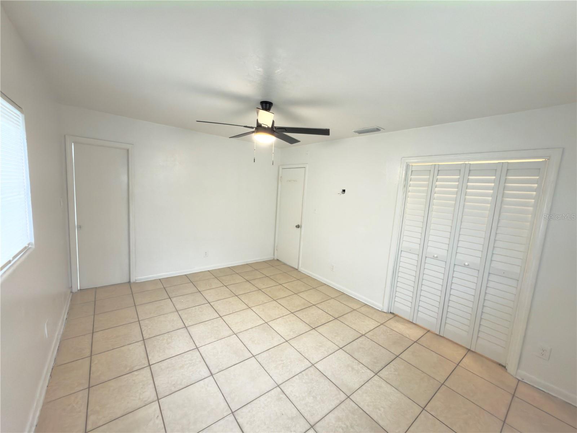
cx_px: 288
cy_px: 216
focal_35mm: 14
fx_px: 233
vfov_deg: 85.7
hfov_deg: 102.1
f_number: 2.2
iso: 80
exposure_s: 1/30
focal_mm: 2.22
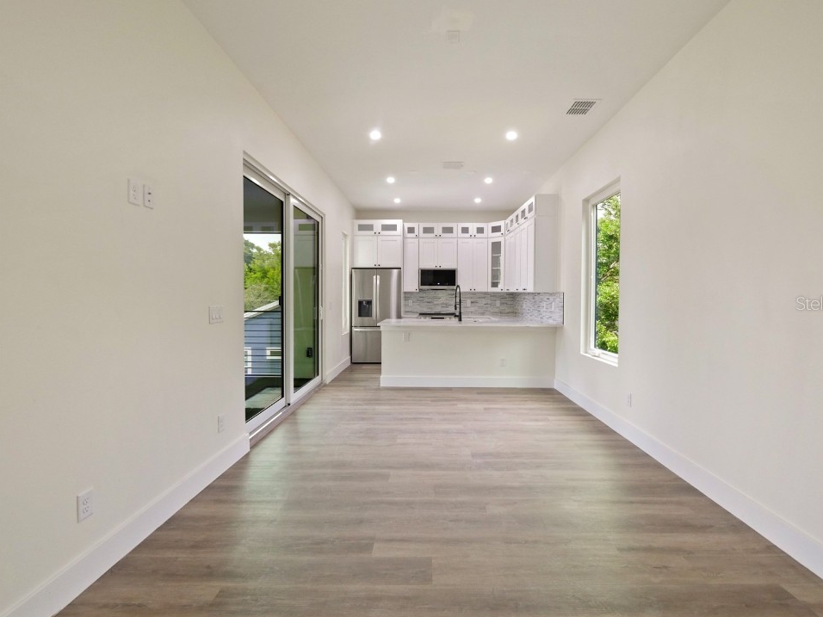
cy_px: 303
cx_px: 436
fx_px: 357
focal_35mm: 15
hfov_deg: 98.1
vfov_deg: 81.7
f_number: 4
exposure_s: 1/60
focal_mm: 7
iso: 1250
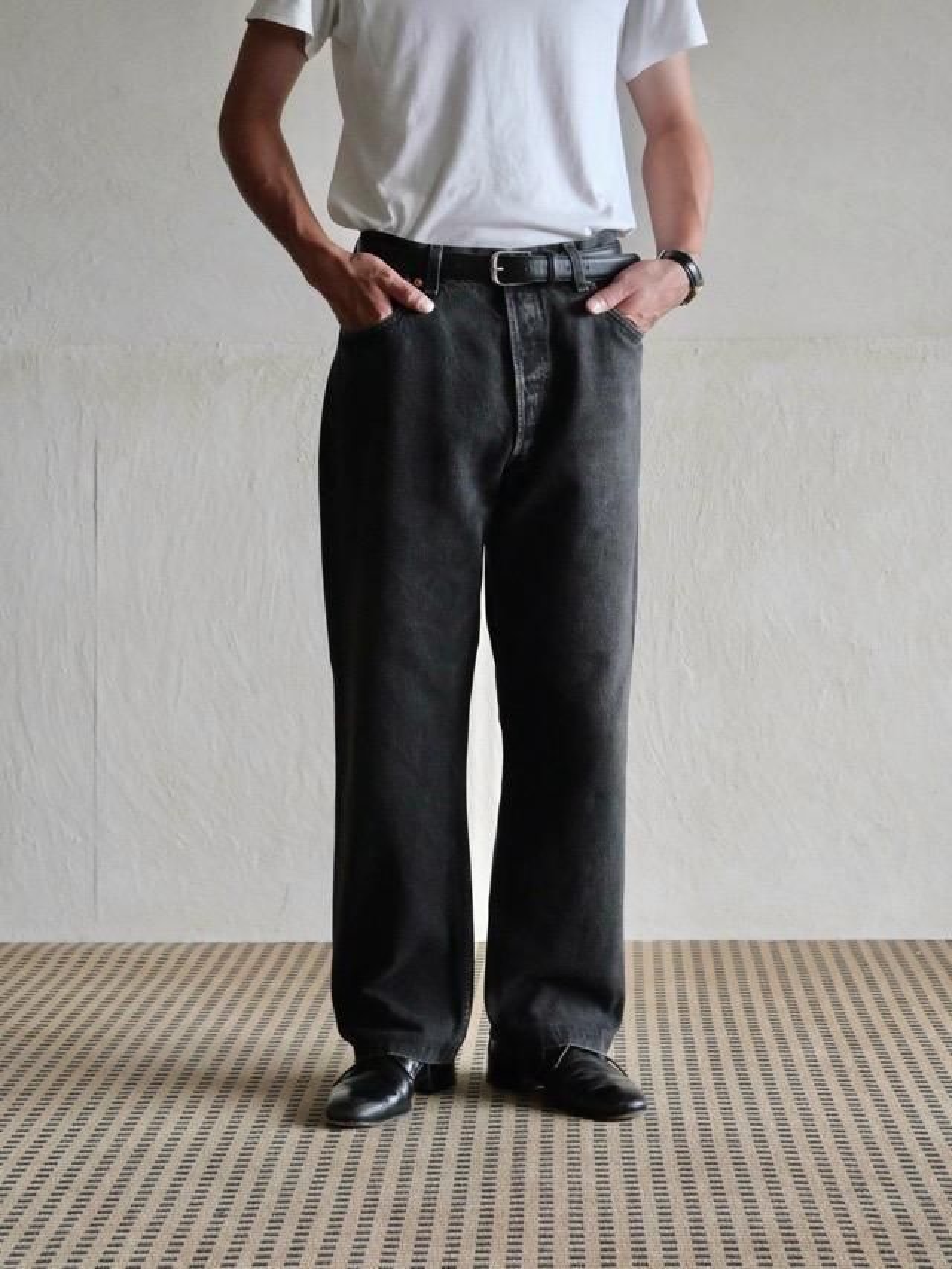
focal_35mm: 72
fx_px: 2640
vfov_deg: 27.0
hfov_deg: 20.4
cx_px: 476
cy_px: 634
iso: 3200
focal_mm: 36
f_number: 3.9
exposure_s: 1/15
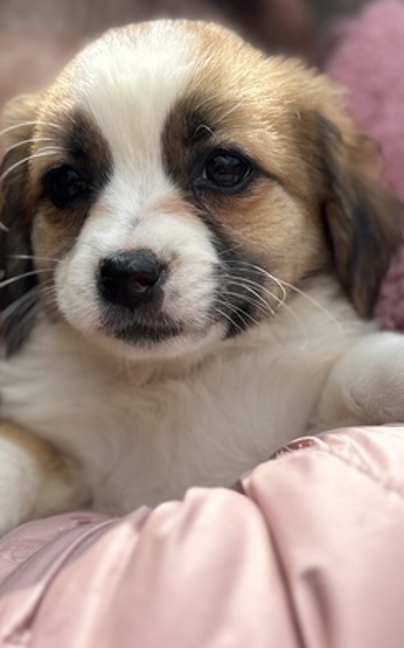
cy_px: 320
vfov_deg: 66.5
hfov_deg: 44.4
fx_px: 494
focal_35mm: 28
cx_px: 178
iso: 50
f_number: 1.5
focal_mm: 5.7
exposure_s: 1/2165
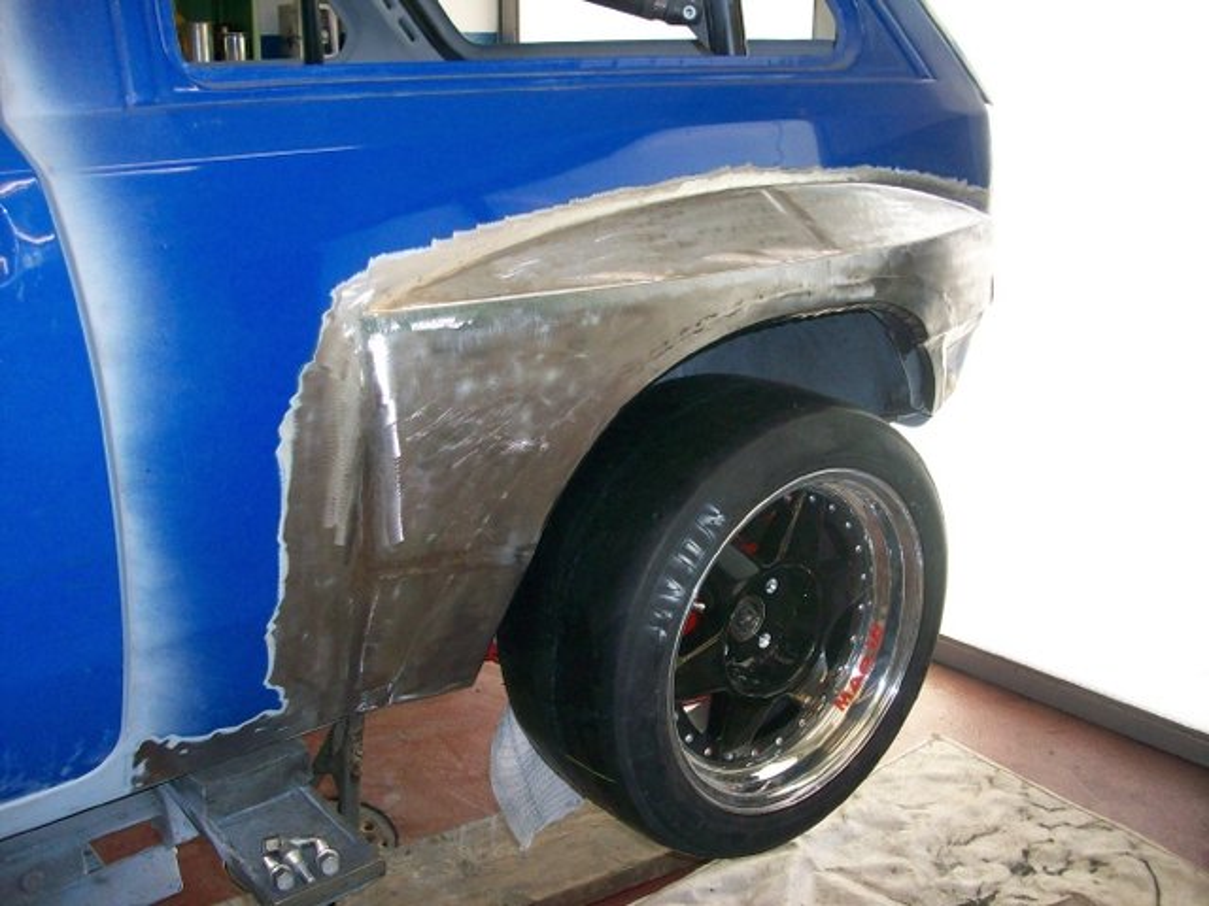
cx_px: 604
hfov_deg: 54.0
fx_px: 1187
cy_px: 453
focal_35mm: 34
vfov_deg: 41.8
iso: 160
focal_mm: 5.7
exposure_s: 1/101
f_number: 2.8
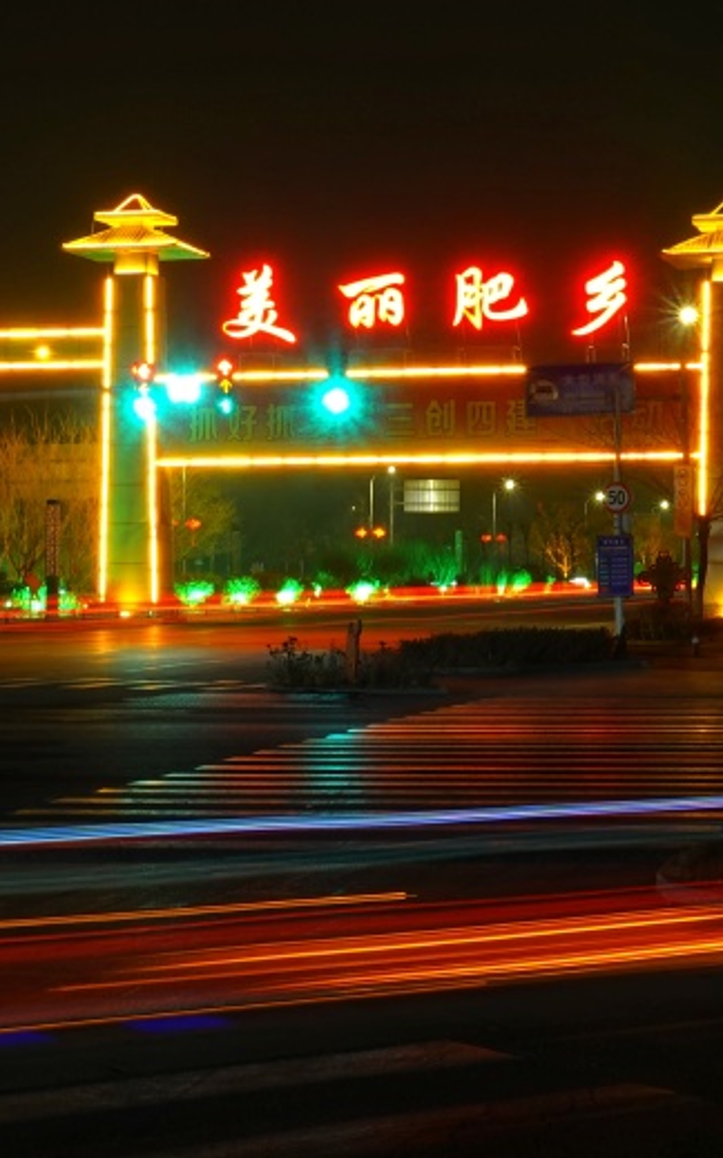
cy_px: 551
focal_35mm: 99
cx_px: 85
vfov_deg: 21.0
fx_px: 3124
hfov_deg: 13.1
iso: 80
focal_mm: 15.31
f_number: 11
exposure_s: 96
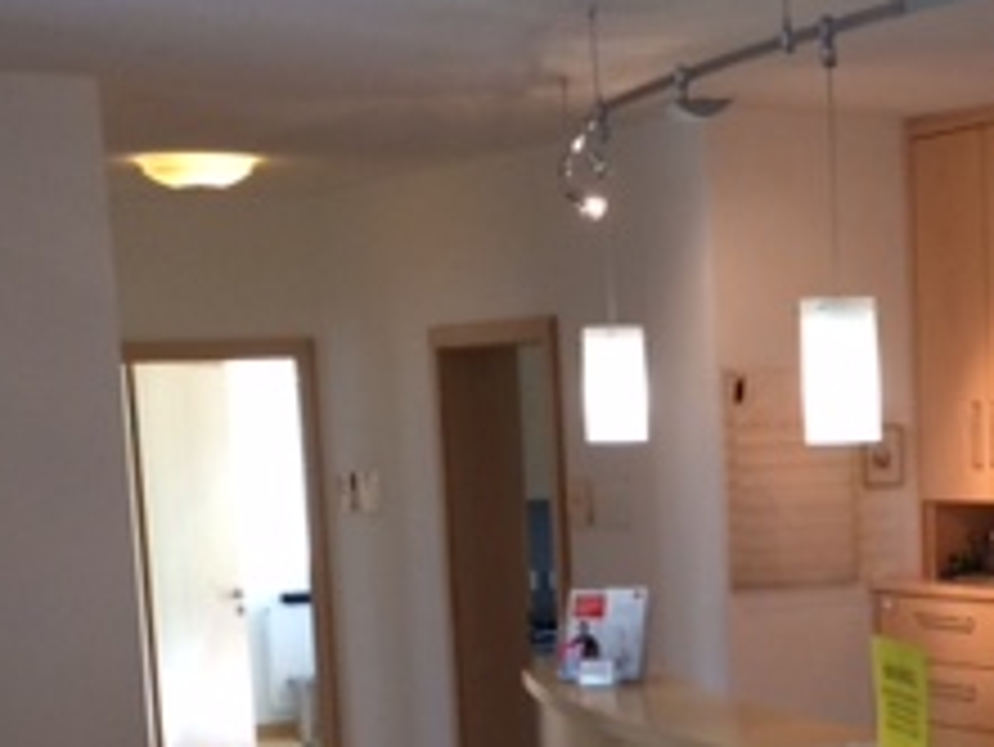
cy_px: 752
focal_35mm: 84
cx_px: 990
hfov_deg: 22.4
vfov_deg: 17.2
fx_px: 2413
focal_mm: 4.15
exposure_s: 1/33
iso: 80
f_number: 2.2
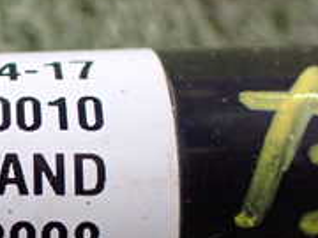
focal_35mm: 100
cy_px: 176
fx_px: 919
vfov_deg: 14.7
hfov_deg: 18.2
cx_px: -110
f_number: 2.3
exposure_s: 1/125
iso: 640
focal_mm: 5.4
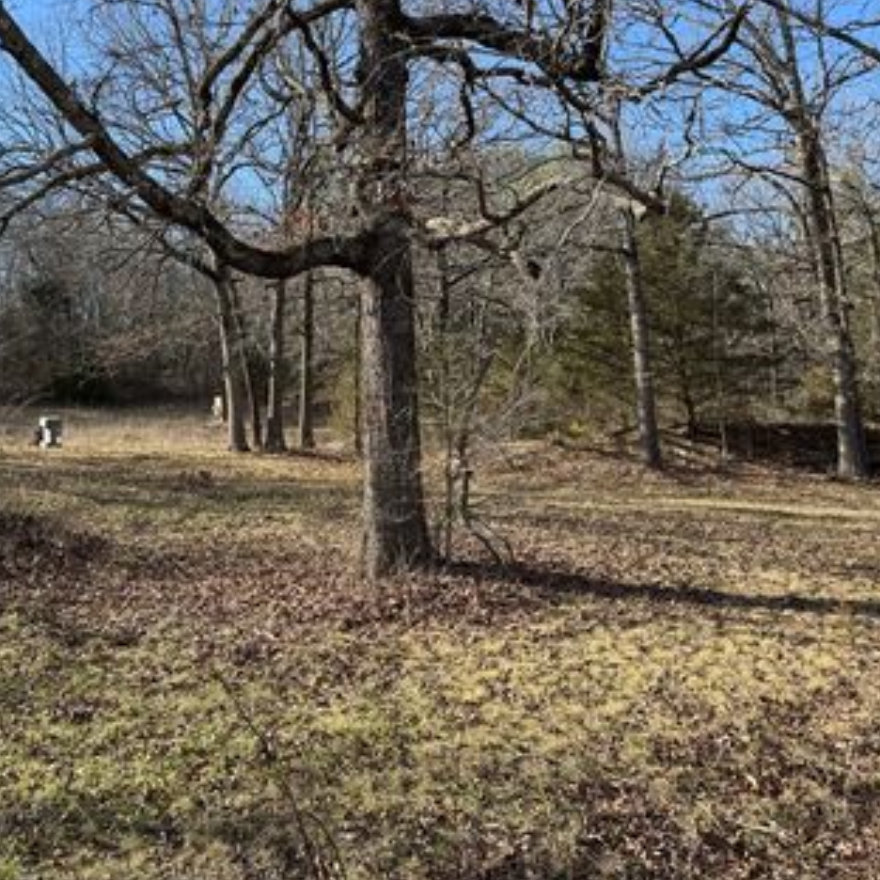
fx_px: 978
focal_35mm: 34
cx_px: 282
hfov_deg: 47.5
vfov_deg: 48.5
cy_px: 439
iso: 80
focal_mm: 6.76
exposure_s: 1/1366
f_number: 1.78
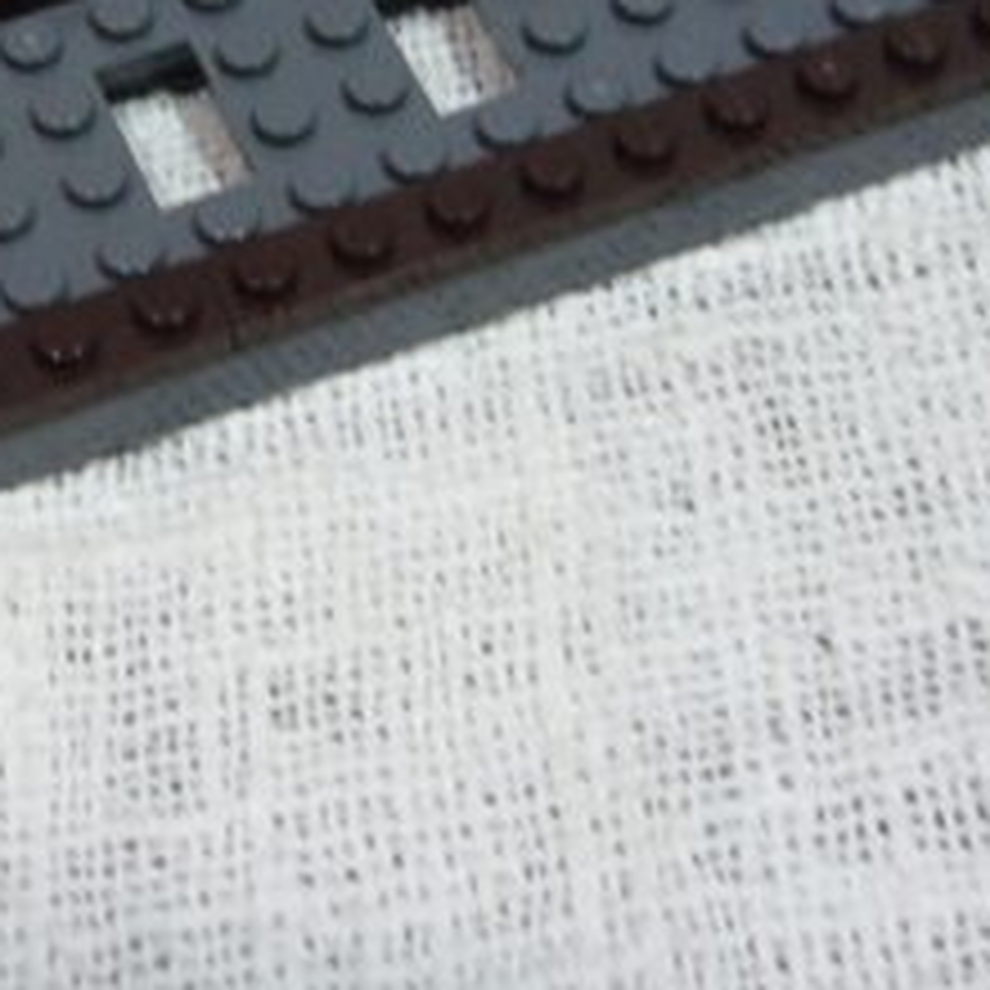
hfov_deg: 19.2
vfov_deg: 18.8
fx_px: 2912
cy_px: -9
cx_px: 261
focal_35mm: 90
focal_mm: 5.8
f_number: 2.8
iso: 200
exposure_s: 1/8
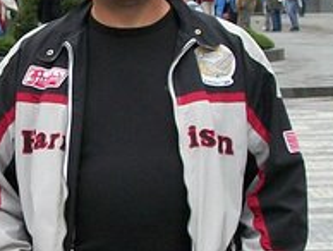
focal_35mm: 247
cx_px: -41
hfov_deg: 7.9
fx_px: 2379
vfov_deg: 6.0
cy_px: 146
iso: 80
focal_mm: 7.1
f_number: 3.2
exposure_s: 1/100
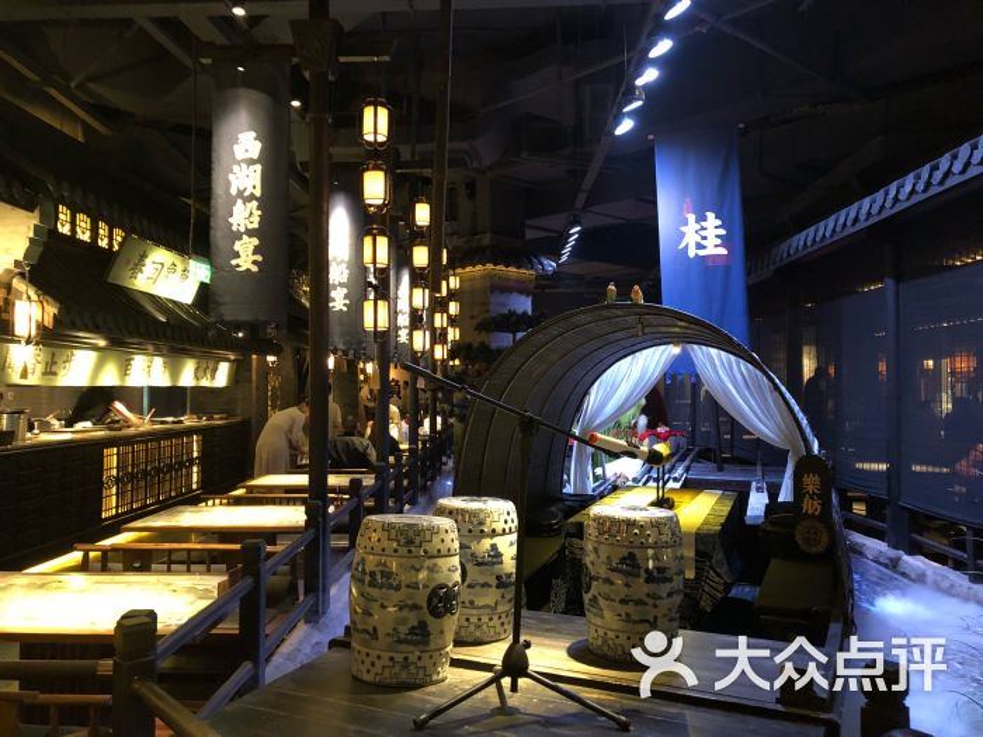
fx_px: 795
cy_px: 368
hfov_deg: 63.4
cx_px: 492
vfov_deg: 49.7
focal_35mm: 28
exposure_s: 1/4
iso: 100
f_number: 1.8
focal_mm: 3.99
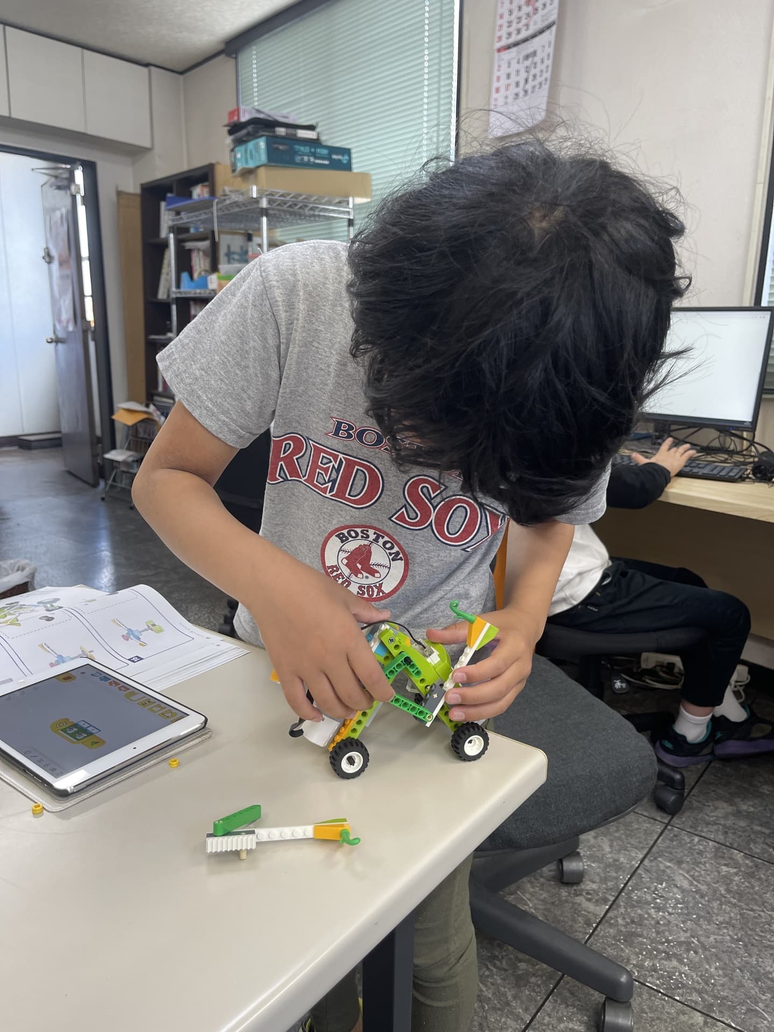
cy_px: 516
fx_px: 775
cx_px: 387
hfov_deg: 53.1
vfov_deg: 67.3
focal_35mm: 26
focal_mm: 5.1
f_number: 1.6
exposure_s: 1/120
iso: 125
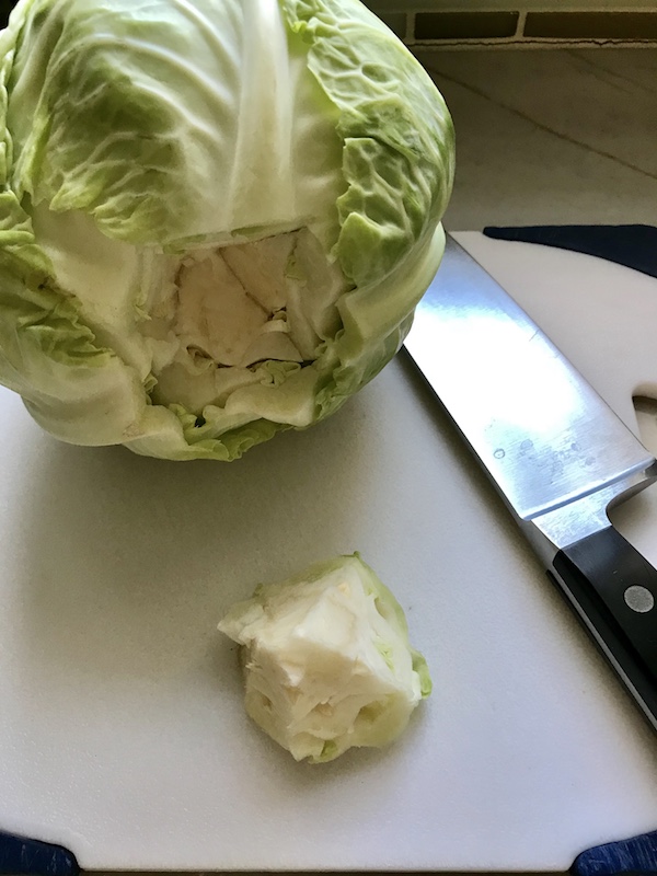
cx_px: 328
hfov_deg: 49.7
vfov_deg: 63.4
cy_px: 438
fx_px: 709
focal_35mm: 28
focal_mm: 3.99
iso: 32
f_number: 1.8
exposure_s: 1/30
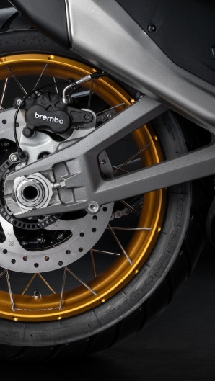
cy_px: 190
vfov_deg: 27.9
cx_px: 25
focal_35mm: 76
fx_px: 769
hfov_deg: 15.7
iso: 100
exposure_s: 1/60
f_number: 10
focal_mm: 48
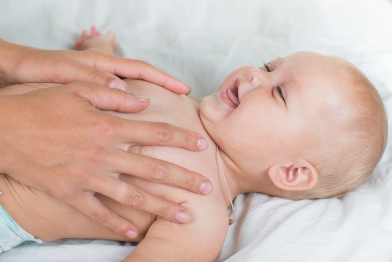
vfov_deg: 27.0
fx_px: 544
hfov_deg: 39.6
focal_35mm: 50
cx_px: 196
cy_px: 131
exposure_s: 1/160
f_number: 5
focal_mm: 50
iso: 100
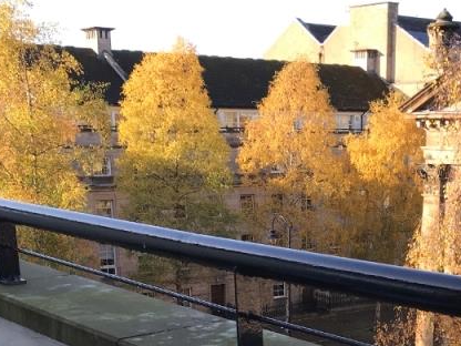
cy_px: 417
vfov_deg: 20.0
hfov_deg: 27.7
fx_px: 919
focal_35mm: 69
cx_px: 359
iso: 20
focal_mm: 3.99
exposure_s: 1/454
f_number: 1.8
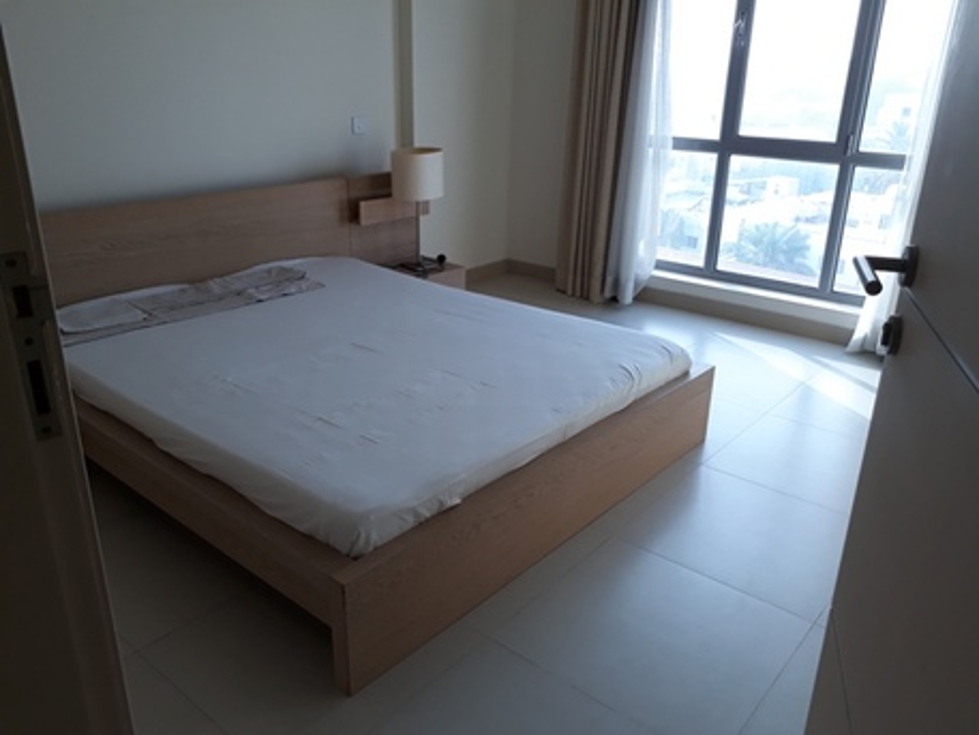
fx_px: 764
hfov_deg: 65.3
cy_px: 368
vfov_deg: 51.4
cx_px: 490
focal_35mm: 27
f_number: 1.9
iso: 40
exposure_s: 1/50
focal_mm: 3.6
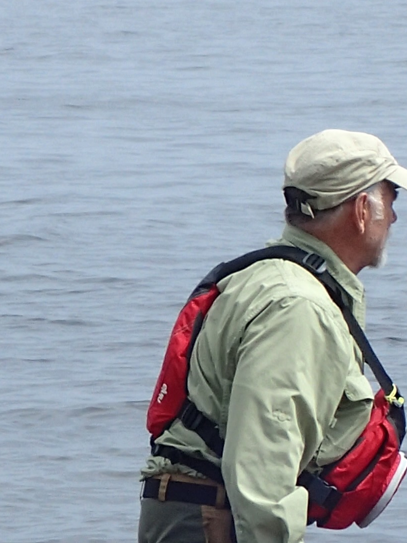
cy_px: 554
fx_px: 6049
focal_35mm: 386
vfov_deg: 5.1
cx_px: 254
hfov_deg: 3.9
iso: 100
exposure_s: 1/320
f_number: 6.3
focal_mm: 16.48
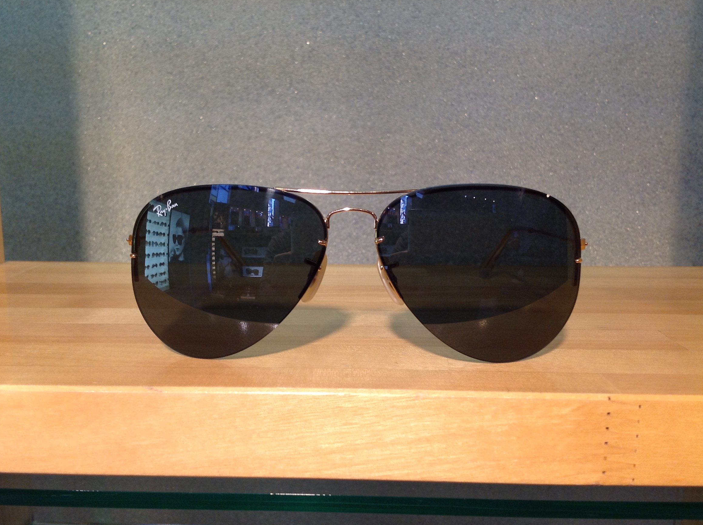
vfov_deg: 36.7
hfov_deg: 47.9
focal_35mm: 39
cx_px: 329
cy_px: 284
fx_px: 791
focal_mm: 4.28
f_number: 2.4
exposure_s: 1/40
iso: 80
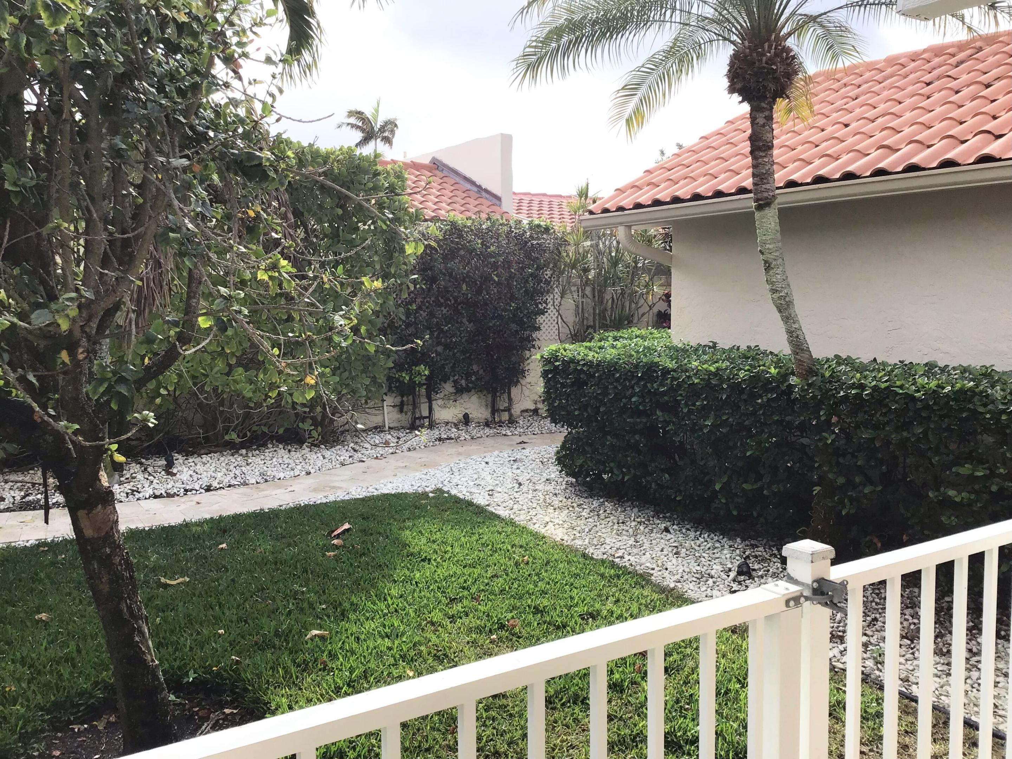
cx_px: 506
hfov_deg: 58.4
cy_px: 380
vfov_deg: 45.4
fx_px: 906
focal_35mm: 31
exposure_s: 1/586
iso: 25
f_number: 2.4
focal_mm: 3.3
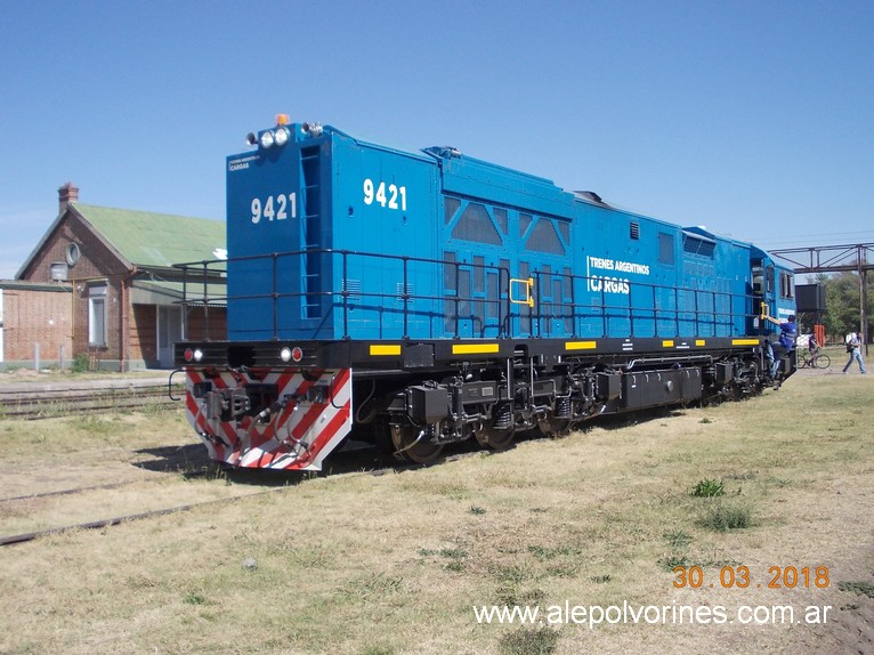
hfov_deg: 49.0
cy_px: 328
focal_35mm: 38
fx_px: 959
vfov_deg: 37.7
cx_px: 437
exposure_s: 1/250
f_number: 6.2
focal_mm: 5.3
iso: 80
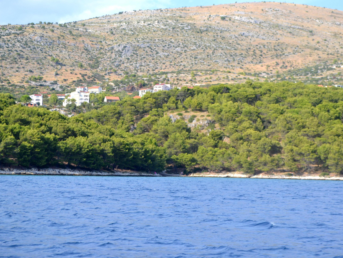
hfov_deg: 21.9
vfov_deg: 16.5
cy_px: 129
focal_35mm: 90
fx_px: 887
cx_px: 170
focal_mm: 55
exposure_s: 1/125
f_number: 5.6
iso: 140
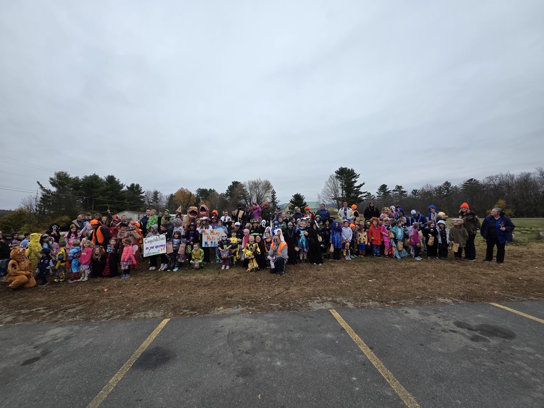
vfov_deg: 89.9
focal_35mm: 13
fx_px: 204
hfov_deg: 106.2
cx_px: 272
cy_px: 204
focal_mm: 2.2
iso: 40
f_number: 1.9
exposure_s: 1/411
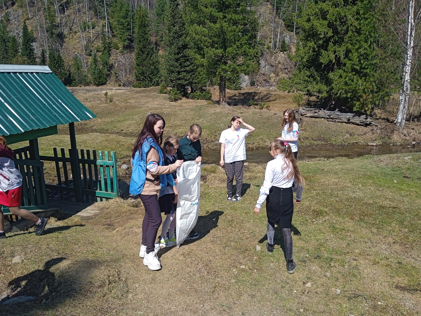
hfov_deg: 63.4
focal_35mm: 28
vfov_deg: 49.7
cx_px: 210
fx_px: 341
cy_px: 158
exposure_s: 1/1041
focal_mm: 3.43
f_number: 2.2
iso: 112
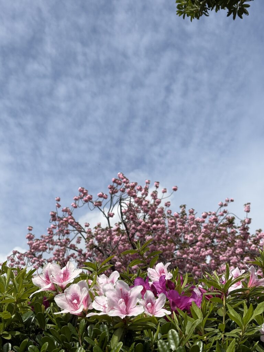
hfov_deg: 28.0
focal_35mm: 52
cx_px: 132
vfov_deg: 36.8
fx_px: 529
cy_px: 176
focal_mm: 5.96
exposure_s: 1/4630
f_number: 1.6
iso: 32
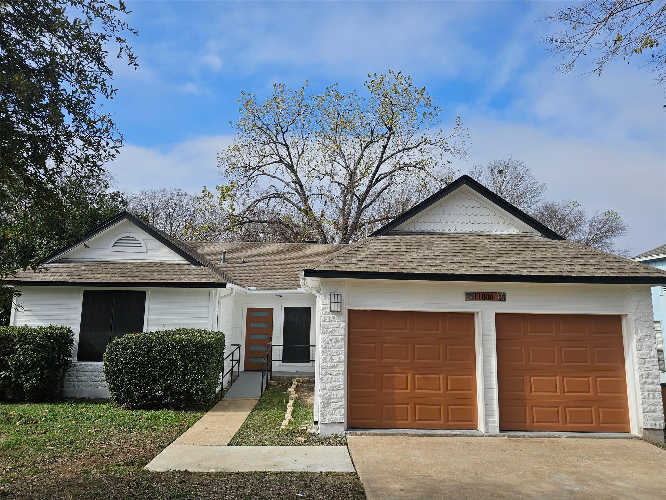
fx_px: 443
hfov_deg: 73.9
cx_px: 333
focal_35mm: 23
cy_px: 250
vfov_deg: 58.9
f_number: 1.7
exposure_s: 1/960
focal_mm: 6.3
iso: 10
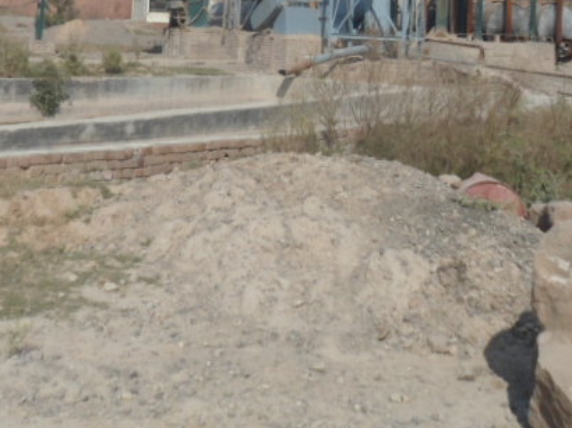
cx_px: 307
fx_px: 1073
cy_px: -75
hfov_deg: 29.8
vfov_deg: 21.1
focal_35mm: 65
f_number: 9.4
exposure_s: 1/180
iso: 80
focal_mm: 4.9
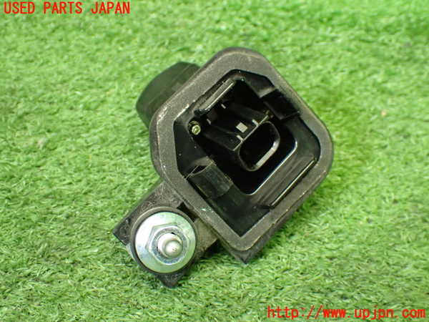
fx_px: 620
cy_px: 161
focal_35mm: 50
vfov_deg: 29.1
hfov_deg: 38.2
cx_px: 214
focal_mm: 9.01
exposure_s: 1/50
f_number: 3.2
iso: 1000
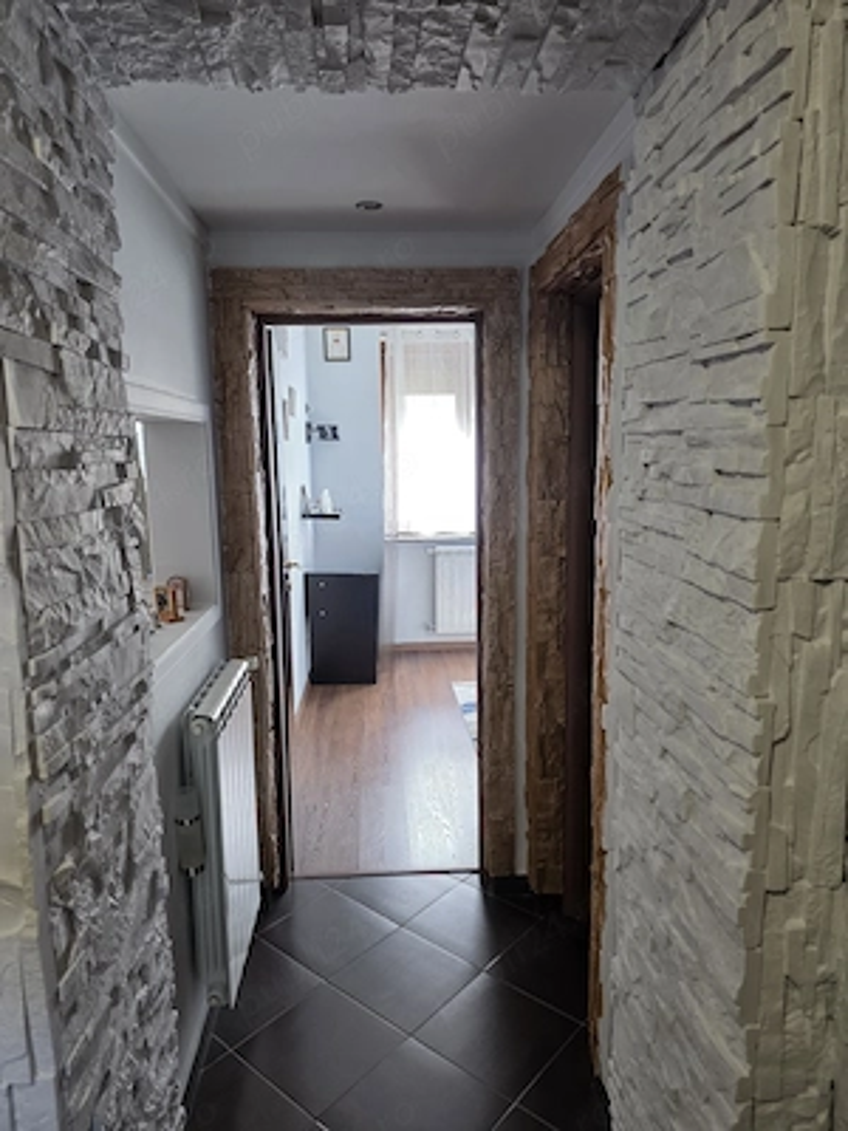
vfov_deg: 73.9
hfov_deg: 58.9
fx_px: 751
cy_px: 566
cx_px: 424
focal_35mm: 23
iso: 200
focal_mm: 6.3
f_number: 1.7
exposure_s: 1/101
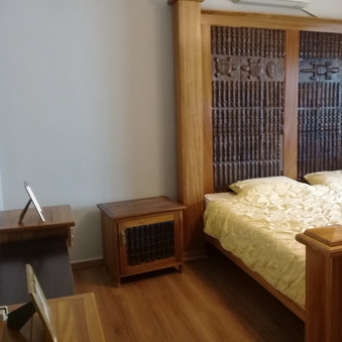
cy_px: 170
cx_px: 221
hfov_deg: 44.4
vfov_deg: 44.9
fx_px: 414
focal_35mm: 37
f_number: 2.2
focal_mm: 3.3
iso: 200
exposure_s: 1/17
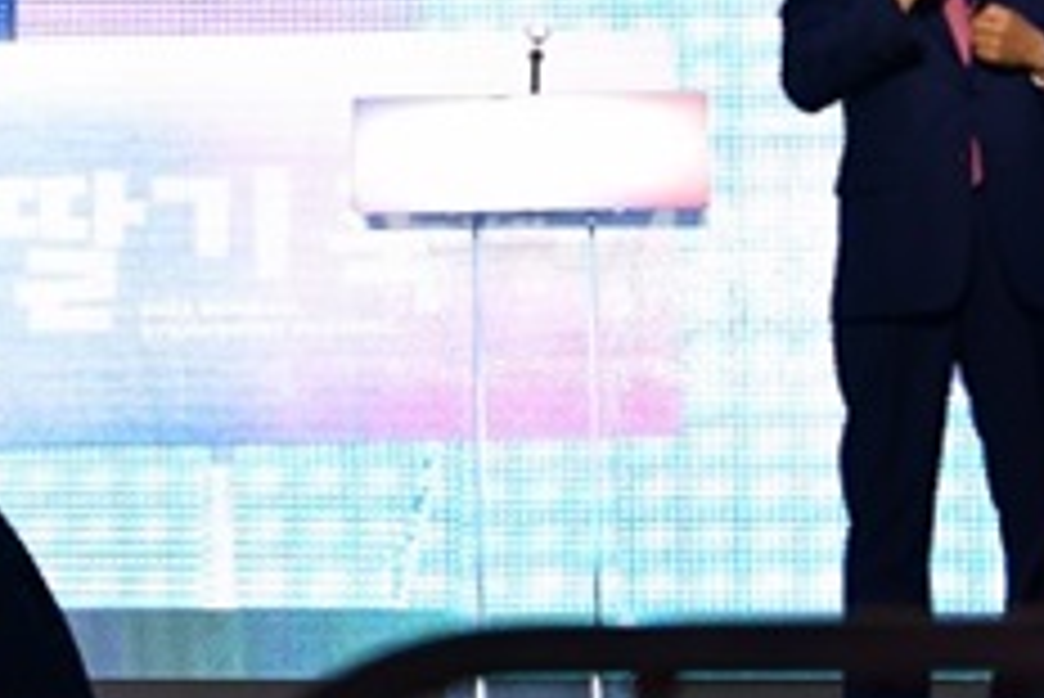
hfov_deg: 8.5
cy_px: -290
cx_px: 50
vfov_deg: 5.7
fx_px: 6993
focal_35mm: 241
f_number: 5
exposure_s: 1/200
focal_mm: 70
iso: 500
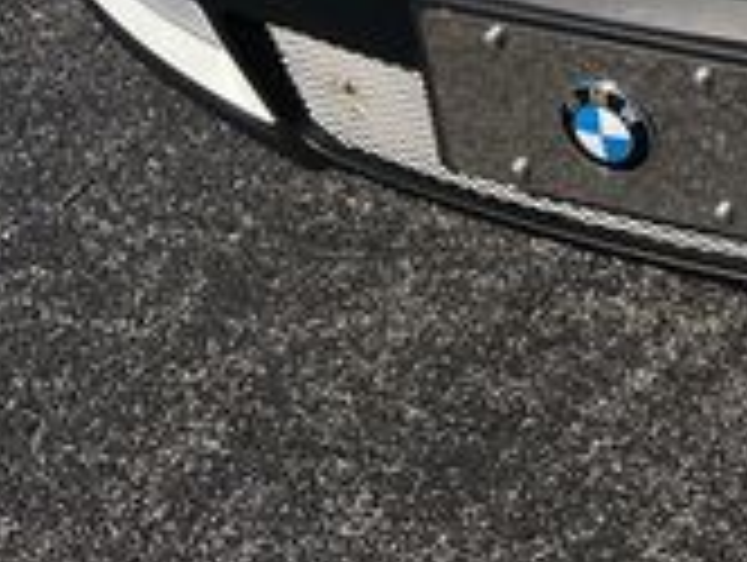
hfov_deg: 17.9
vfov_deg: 13.1
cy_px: -513
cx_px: 1058
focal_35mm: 100
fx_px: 2161
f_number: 1.5
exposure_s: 1/10309
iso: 50
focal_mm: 5.7
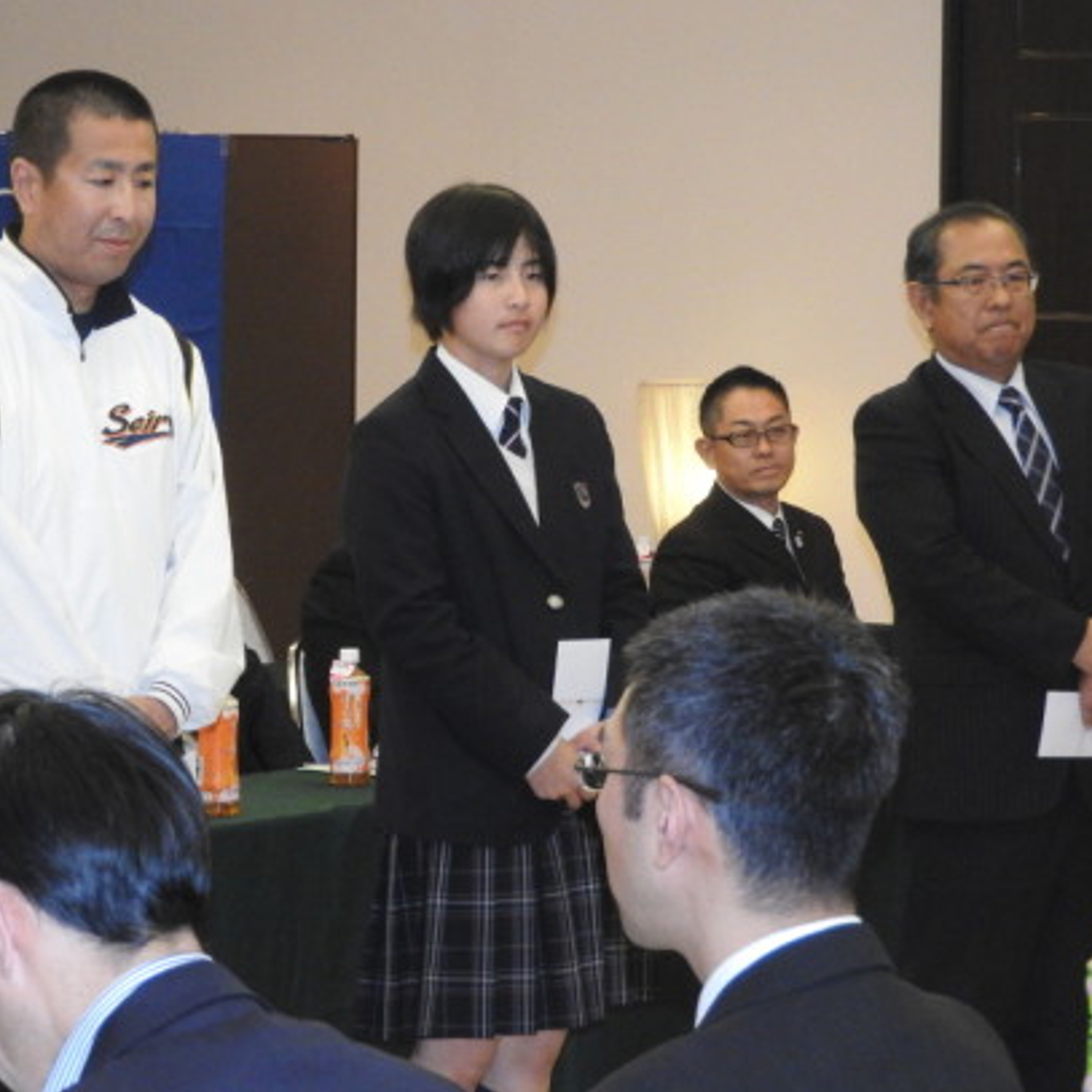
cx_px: 330
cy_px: 494
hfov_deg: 11.6
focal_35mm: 150
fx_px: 5354
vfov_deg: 11.6
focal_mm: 20.6
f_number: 5
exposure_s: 1/60
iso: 900
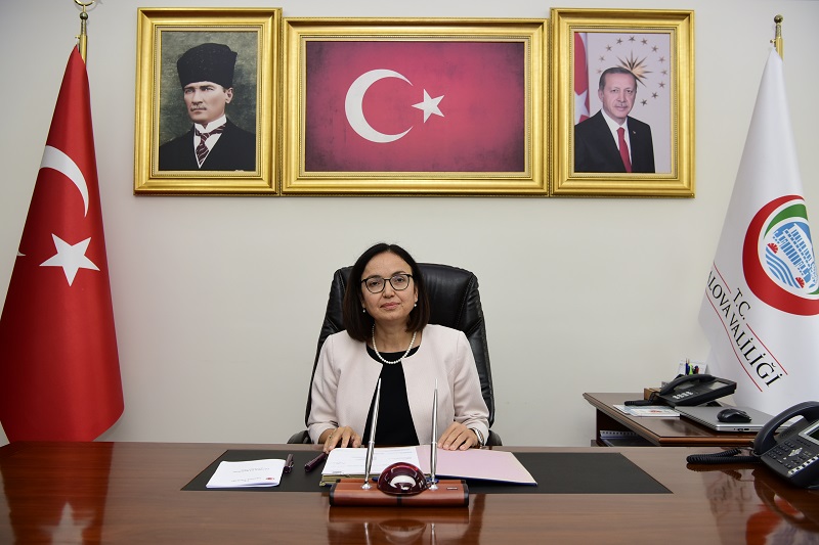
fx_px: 773
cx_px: 410
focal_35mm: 34
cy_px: 272
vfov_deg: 38.9
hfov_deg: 55.8
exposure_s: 1/80
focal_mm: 34
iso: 800
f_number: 5.6
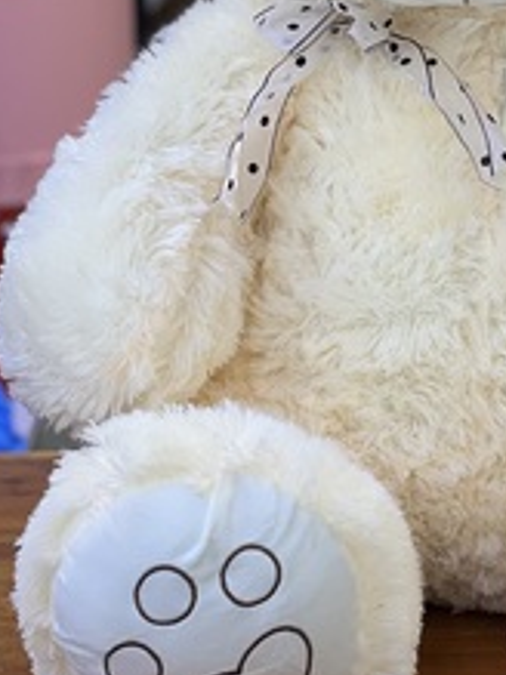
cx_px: 484
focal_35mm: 169
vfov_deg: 11.7
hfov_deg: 8.7
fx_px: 3297
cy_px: 129
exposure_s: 1/100
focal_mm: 9
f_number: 2.8
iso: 80
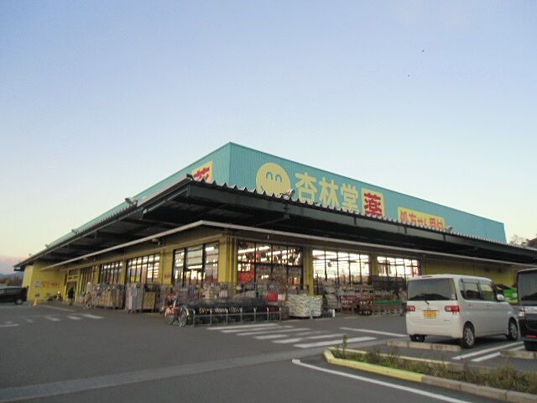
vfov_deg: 56.8
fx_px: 372
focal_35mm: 24
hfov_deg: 71.6
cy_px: 202
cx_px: 268
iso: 64
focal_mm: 4.24
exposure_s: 1/80
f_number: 3
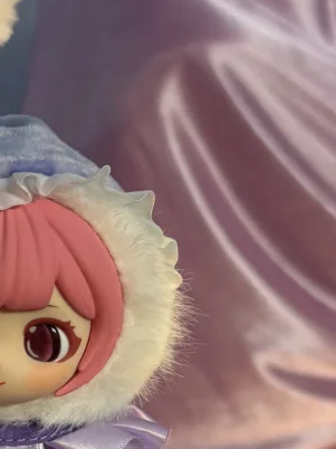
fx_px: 1114
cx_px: -17
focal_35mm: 86
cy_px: 340
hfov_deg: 16.7
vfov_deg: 22.5
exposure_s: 1/50
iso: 320
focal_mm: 6.76
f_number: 1.78
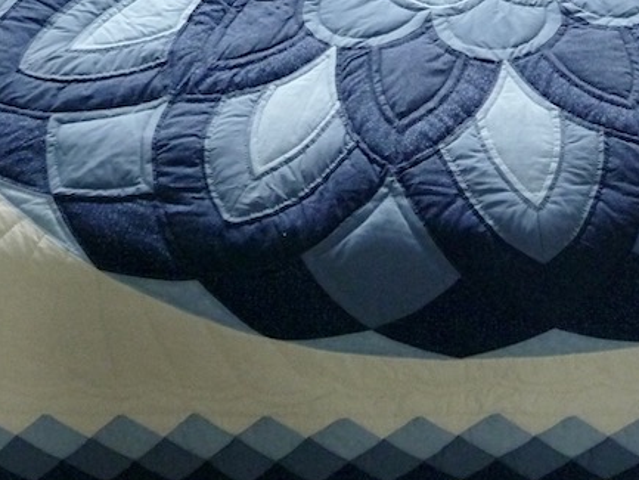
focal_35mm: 64
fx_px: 1182
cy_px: 76
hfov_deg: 30.0
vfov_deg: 22.5
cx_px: 434
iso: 400
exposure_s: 1/20
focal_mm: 4.7
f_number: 3.3
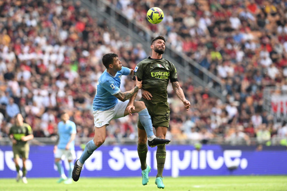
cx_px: 144
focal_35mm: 400
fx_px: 3189
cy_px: 96
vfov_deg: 3.4
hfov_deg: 5.2
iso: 1000
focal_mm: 400
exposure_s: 1/1600
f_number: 4.5
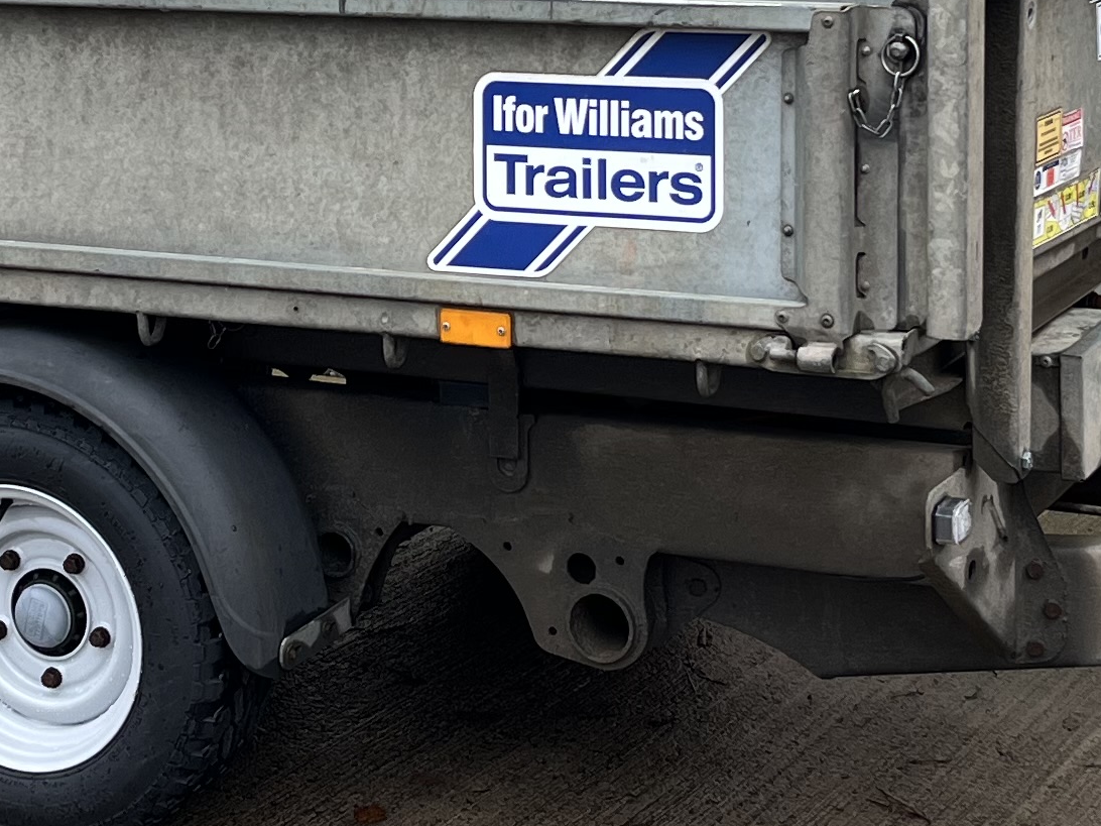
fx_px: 3053
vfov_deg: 15.1
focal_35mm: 96
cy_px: 10
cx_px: 418
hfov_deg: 20.4
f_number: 1.6
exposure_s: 1/121
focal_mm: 5.1
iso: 40
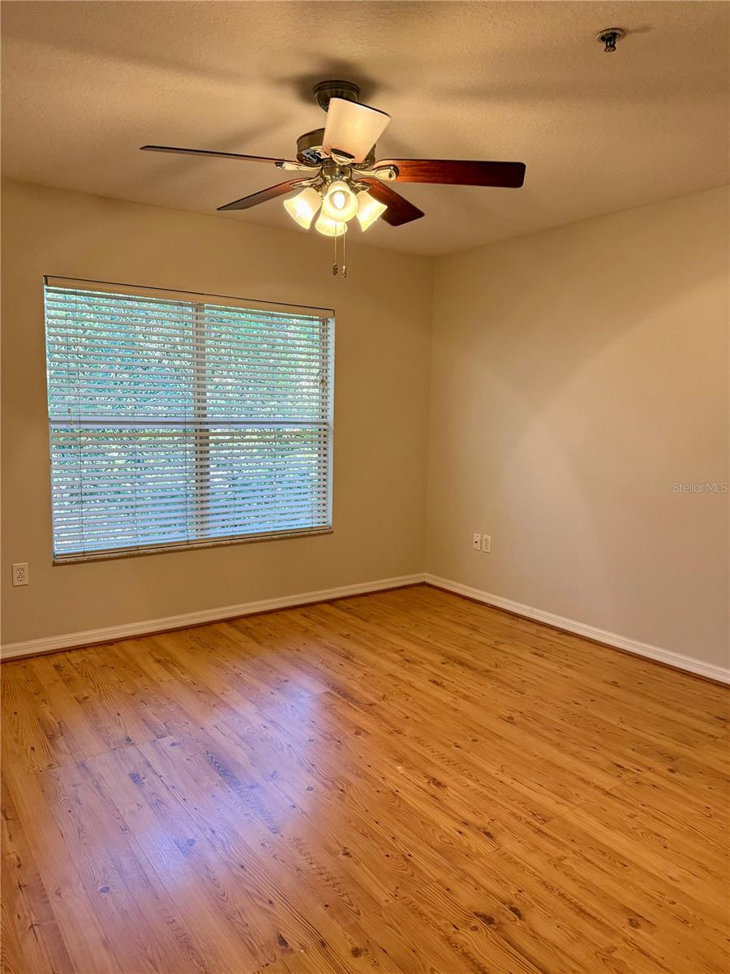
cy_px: 487
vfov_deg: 71.6
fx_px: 675
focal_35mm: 24
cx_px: 365
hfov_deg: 56.8
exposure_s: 1/120
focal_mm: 6.76
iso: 320
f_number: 1.78
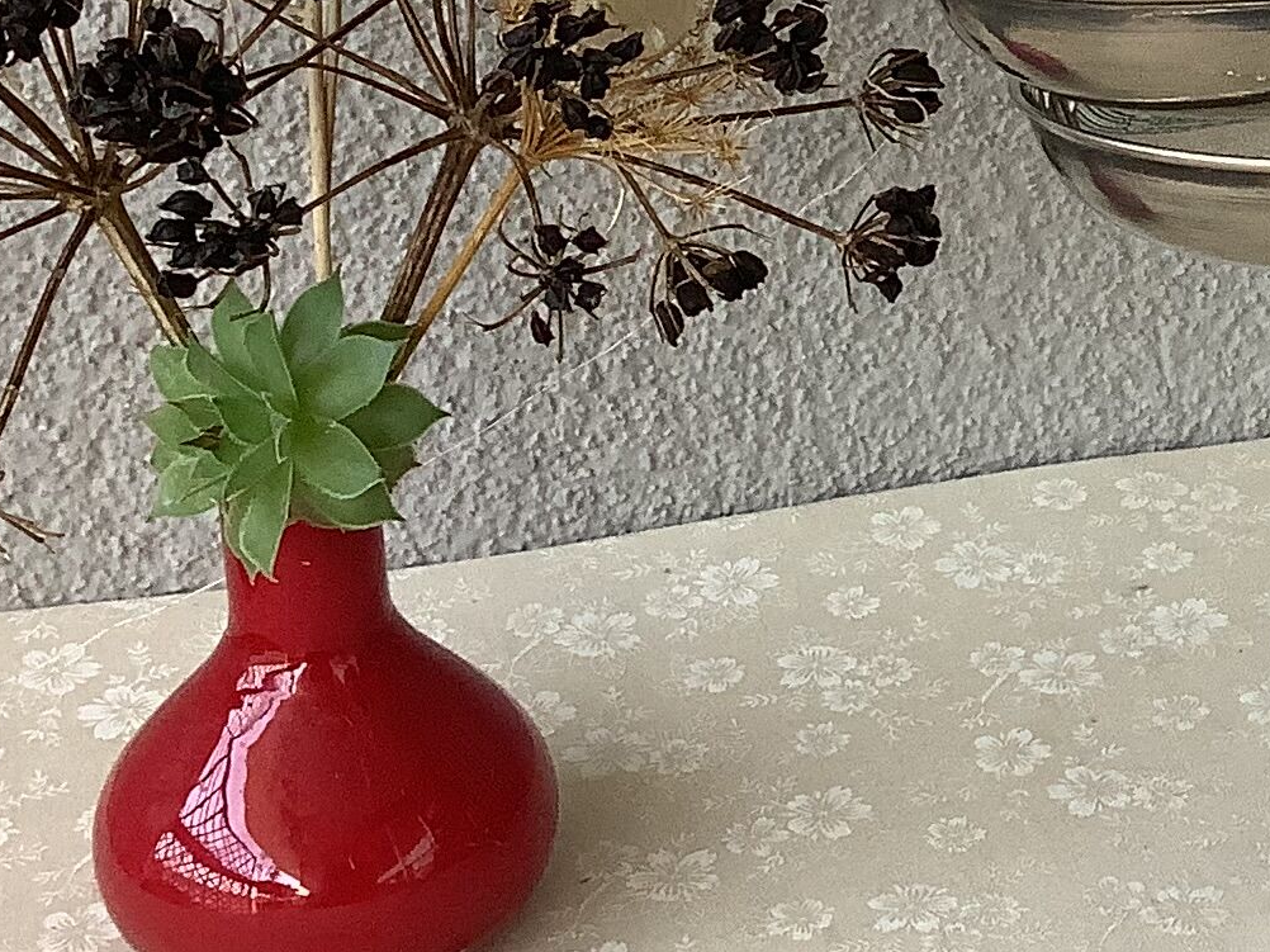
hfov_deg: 18.3
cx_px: 1568
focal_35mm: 101
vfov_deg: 14.5
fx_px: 3705
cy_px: 152
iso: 64
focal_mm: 3.3
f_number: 2.4
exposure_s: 1/120
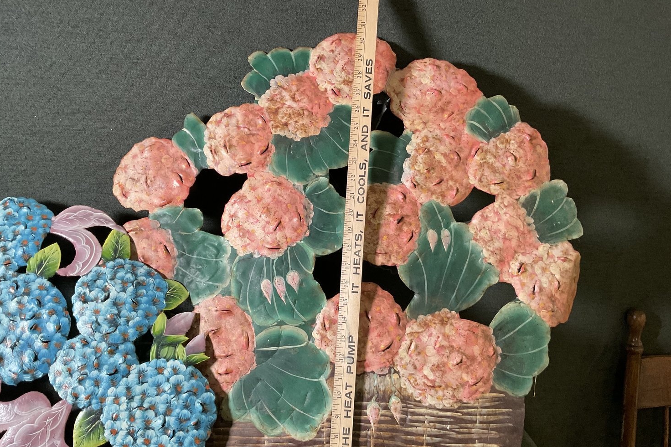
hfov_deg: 60.3
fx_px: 578
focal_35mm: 31
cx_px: 339
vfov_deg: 42.2
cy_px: 256
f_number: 1.8
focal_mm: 3
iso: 100
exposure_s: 1/50
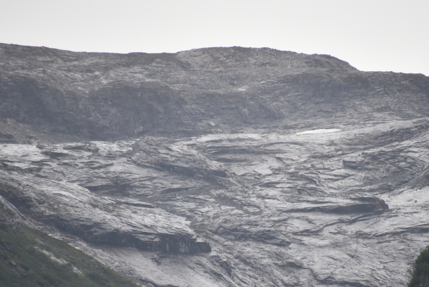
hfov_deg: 4.2
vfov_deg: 2.8
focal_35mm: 491
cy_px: 214
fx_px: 5853
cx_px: 252
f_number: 5.6
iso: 900
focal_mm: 300
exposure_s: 1/640
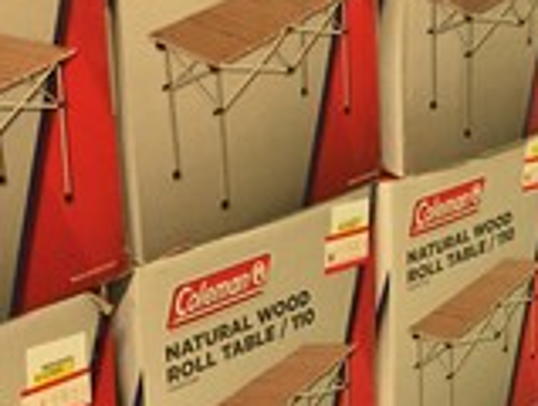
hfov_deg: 21.0
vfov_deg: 16.3
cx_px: 494
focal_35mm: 91
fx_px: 1418
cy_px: 235
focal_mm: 4.15
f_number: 2.2
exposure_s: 1/30
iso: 200
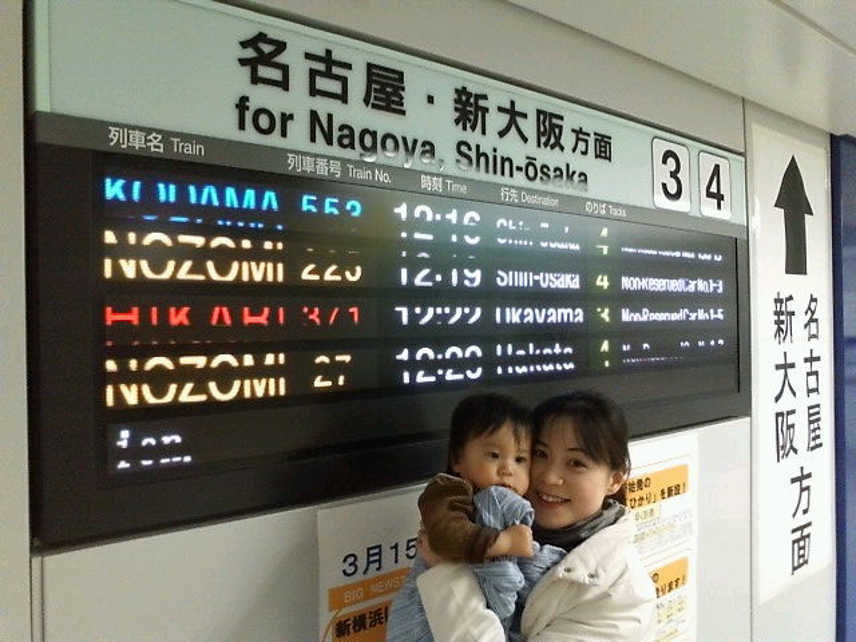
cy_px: 321
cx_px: 428
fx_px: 717
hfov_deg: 61.7
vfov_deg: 48.2
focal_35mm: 29
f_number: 3.5
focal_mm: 3.73
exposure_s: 1/120
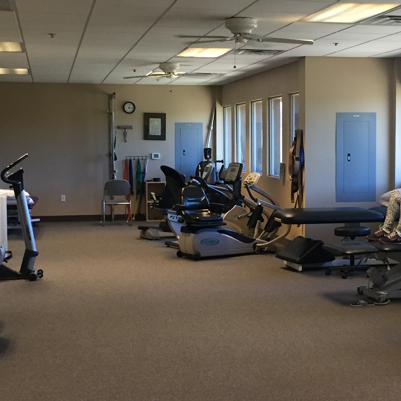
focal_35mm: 66
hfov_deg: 26.0
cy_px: 207
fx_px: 865
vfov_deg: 26.1
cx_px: 262
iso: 125
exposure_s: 1/30
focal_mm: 4.15
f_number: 2.2
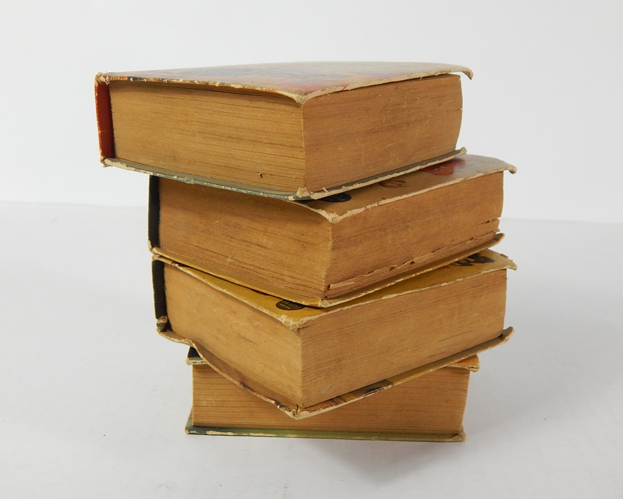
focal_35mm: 45
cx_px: 312
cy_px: 249
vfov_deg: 33.4
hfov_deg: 41.1
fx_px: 830
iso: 400
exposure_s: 1/125
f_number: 3.6
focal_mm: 7.7
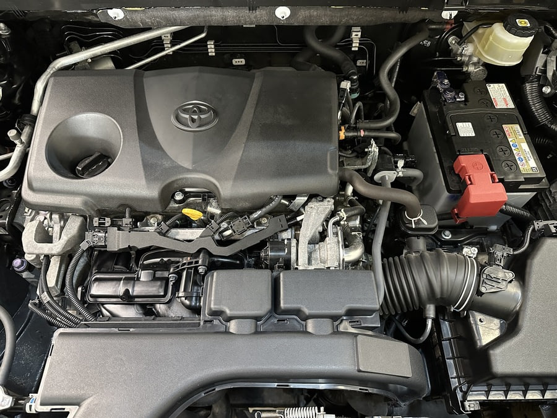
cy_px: 209
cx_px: 278
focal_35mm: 24
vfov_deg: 56.8
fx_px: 386
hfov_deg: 71.6
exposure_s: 1/33
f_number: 1.78
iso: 800
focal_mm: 6.86
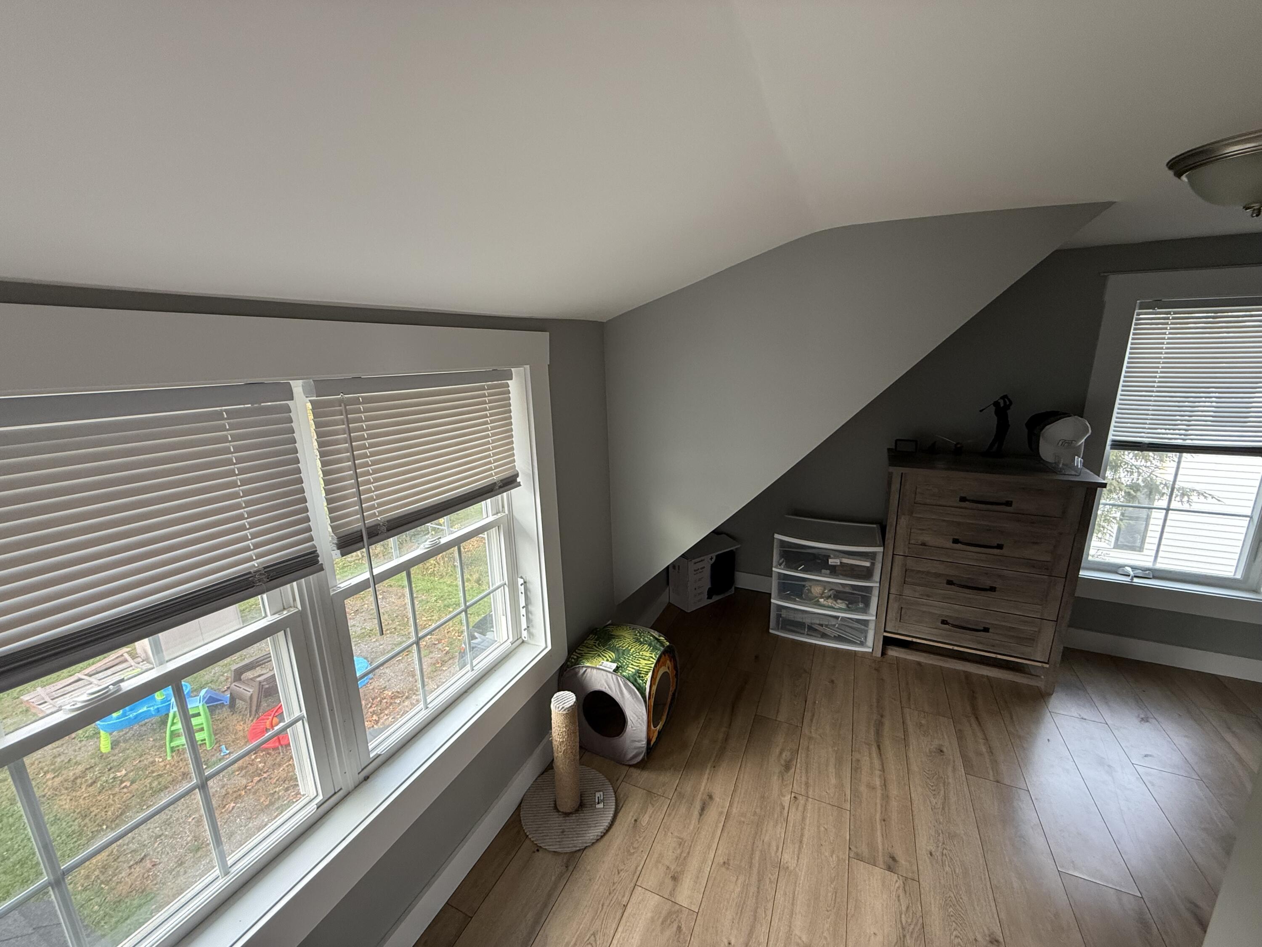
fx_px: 510
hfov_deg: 102.1
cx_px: 631
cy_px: 474
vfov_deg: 85.7
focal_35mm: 14
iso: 200
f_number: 2.2
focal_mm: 2.22
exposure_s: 1/99
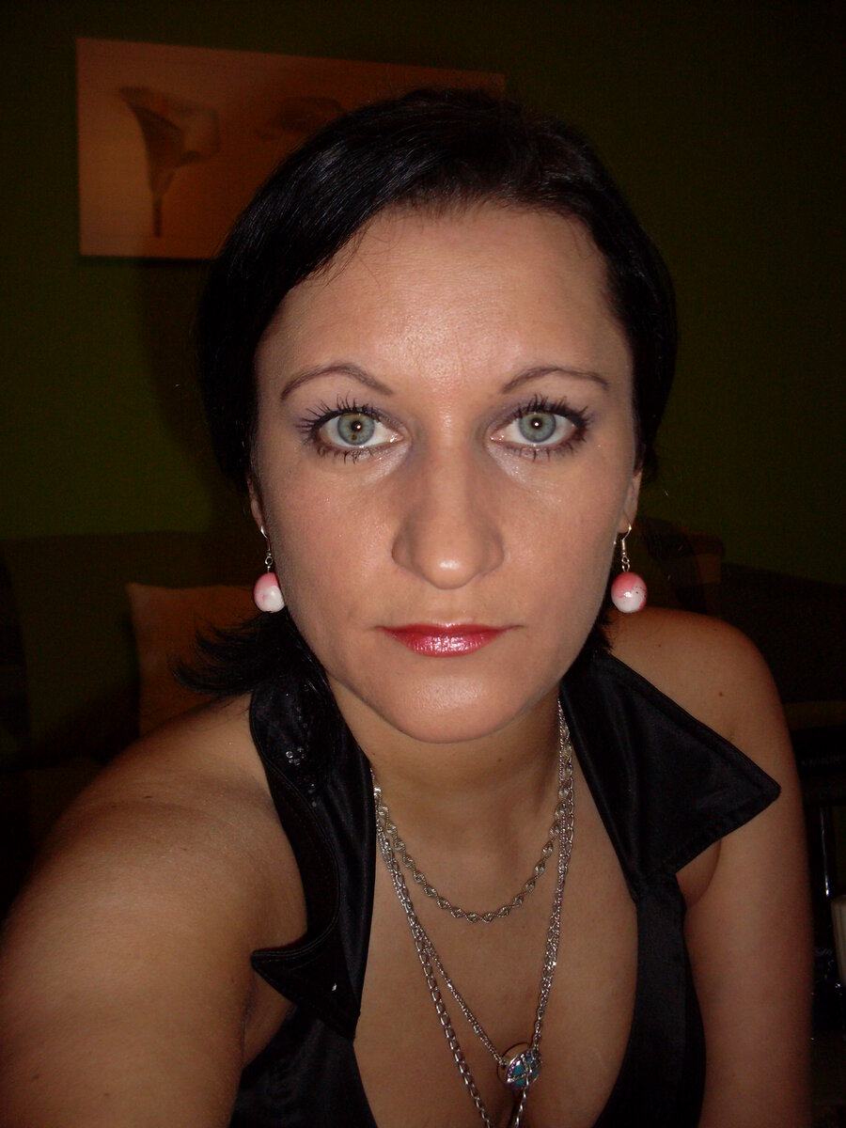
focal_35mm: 38
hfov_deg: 37.7
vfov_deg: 49.0
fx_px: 1238
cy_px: 564
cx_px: 423
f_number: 2.8
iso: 100
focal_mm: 6.3
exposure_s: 1/45
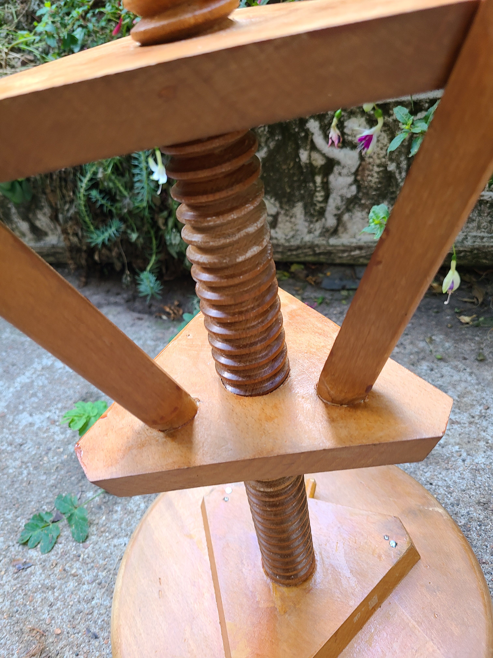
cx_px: 246
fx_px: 494
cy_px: 329
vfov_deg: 67.3
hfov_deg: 53.1
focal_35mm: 26
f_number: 1.8
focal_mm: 5.4
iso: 64
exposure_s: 1/60
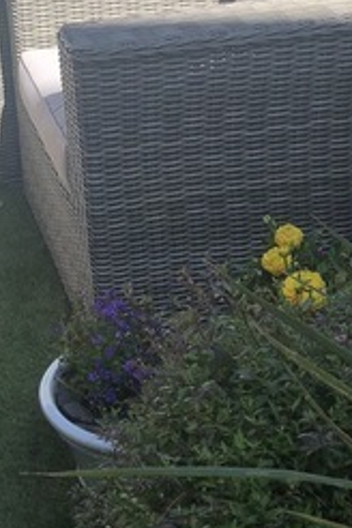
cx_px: 101
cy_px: 77
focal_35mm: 91
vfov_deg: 22.0
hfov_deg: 15.0
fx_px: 1335
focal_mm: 4
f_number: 1.8
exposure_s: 1/1215
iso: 20
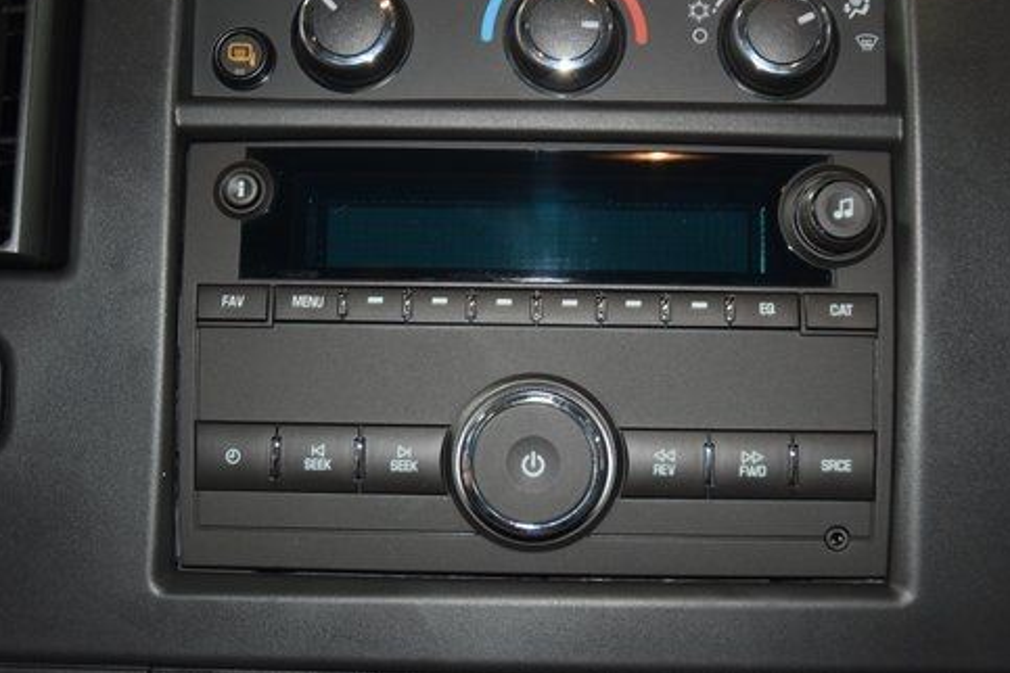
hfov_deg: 34.7
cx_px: 519
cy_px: 248
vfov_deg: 23.4
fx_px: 1618
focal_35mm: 58
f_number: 3.8
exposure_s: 1/20
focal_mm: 29
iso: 900
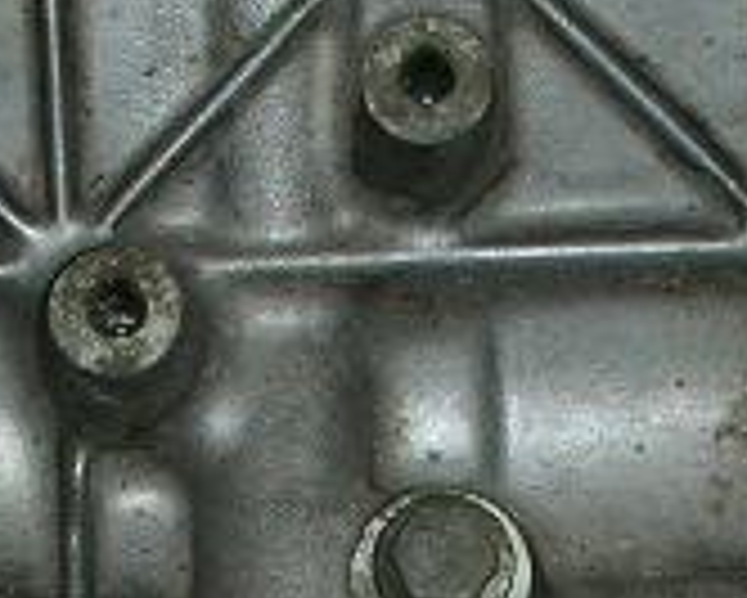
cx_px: 410
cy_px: 1039
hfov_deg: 9.1
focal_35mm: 211
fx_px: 4668
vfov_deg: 7.2
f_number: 3
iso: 50
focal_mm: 5.8
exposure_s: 1/60.1
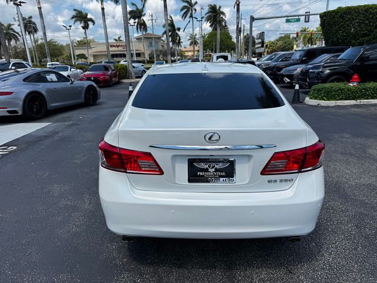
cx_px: 188
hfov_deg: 71.6
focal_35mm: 24
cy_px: 142
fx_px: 261
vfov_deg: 56.8
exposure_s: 1/3247
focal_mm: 6.76
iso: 80
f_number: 1.78
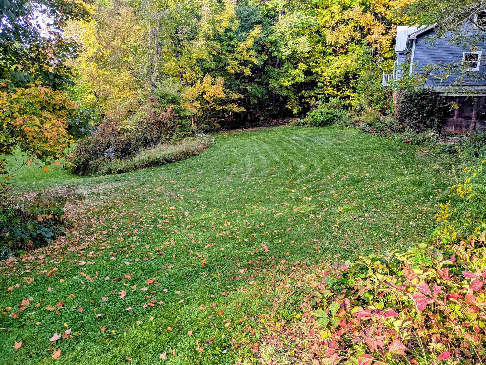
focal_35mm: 26
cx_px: 250
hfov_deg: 67.3
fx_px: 365
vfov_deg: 53.1
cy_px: 179
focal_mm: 5.43
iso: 38
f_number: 1.89
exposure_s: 1/253
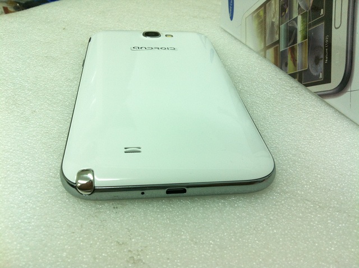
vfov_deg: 40.6
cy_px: 134
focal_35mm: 35
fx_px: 362
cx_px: 180
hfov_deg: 52.7
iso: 80
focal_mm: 3.85
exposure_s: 1/17
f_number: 2.8
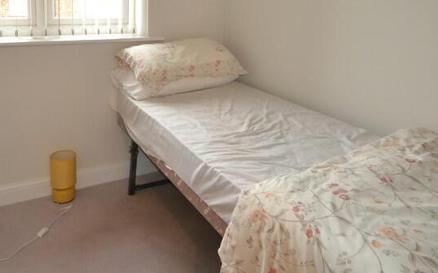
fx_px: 346
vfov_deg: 40.3
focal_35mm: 29
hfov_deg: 64.5
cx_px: 196
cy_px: 35
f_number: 3.5
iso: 500
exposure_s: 1/60
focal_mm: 10
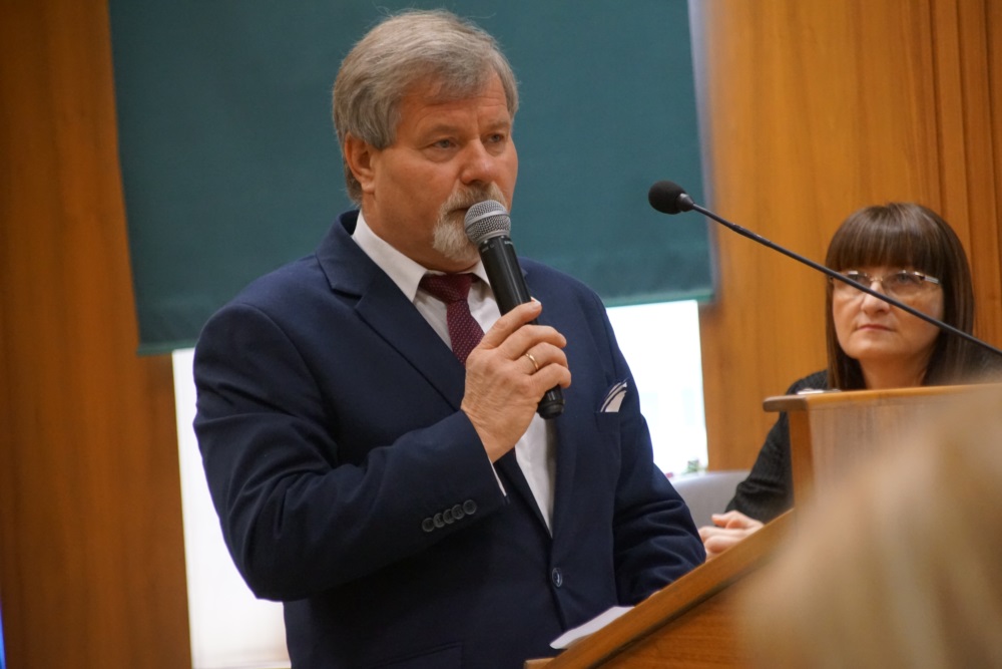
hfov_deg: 9.8
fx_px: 5845
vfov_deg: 6.5
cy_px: 334
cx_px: 501
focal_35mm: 210
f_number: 5.6
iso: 3200
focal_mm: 140
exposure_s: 1/100
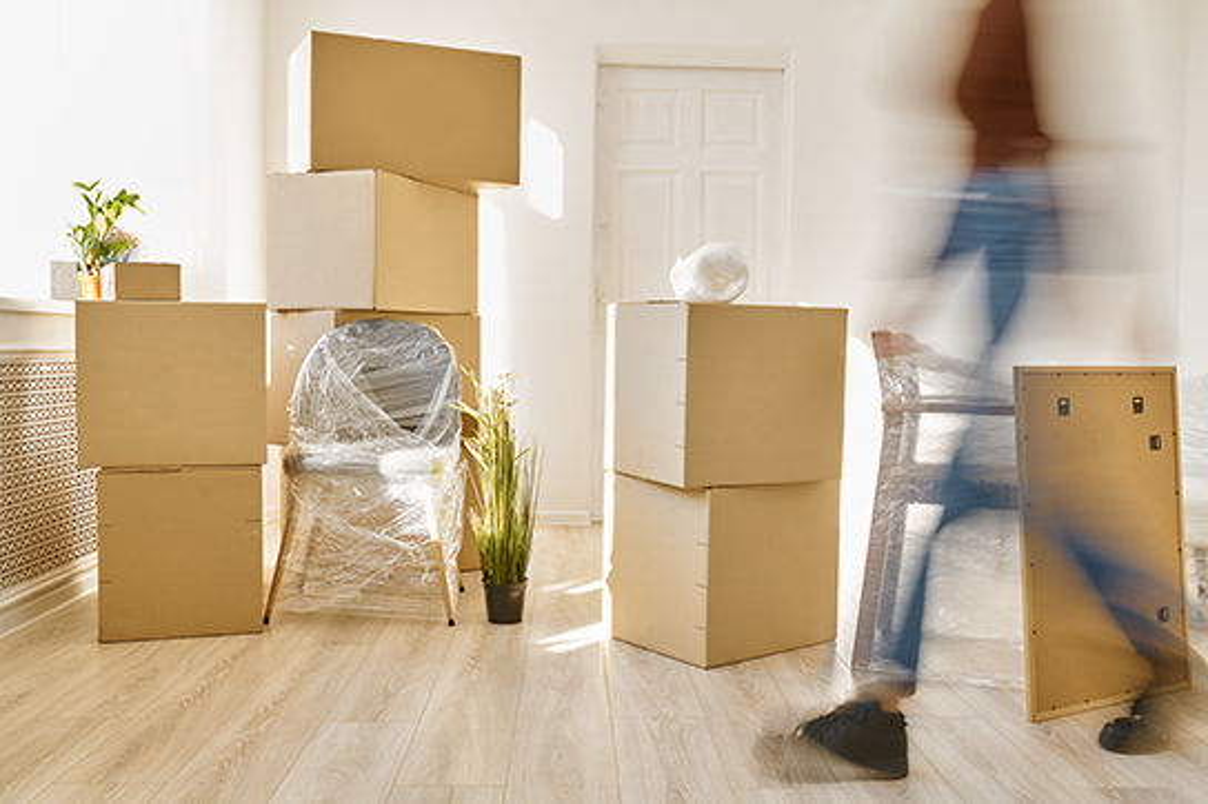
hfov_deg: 54.5
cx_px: 604
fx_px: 1174
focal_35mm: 35
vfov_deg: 37.8
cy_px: 402
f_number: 9.5
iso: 50
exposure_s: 1/8
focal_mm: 35
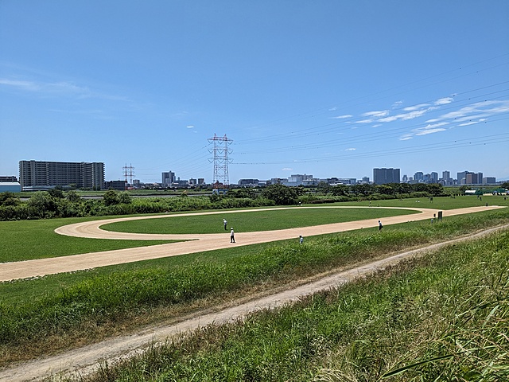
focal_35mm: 27
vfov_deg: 51.4
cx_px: 254
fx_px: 397
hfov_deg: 65.3
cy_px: 191
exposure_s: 1/3344
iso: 63
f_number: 1.73
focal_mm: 4.38
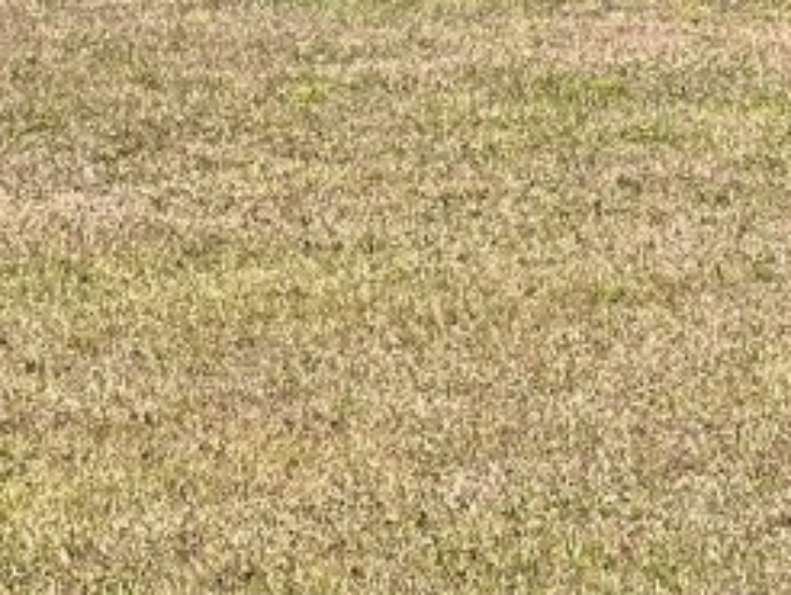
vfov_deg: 4.6
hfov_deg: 6.1
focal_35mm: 320
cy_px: -437
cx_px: 1051
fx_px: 7319
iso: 32
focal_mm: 9
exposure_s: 1/401
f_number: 2.8
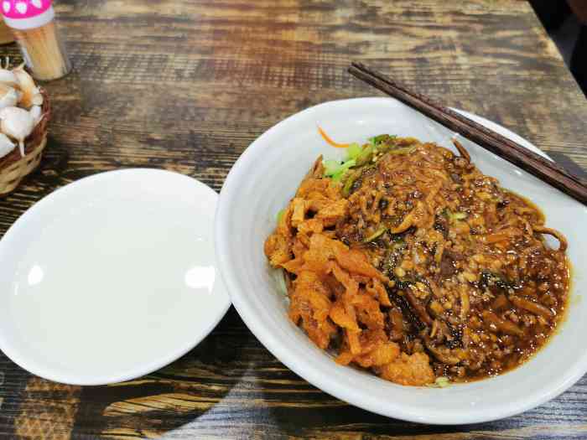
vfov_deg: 51.4
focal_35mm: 27
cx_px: 294
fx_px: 458
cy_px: 220
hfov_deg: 65.3
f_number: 1.6
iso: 100
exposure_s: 1/100
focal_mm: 5.56
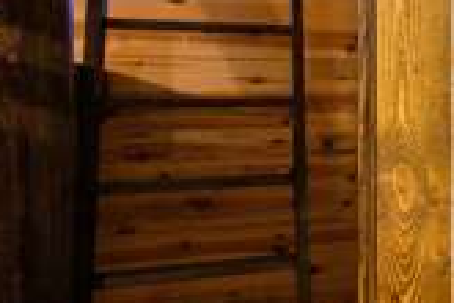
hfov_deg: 17.1
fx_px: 820
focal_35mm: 65
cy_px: 123
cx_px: 993
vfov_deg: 20.9
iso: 250
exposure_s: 1/2
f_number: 10
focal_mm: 14
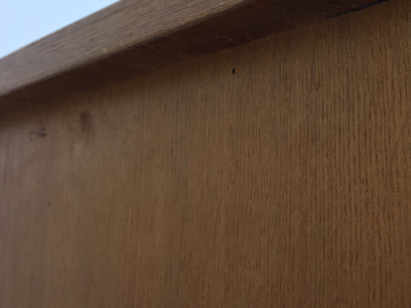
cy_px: 103
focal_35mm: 44
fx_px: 522
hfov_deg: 42.2
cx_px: 285
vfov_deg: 32.6
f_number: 2.2
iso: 64
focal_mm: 4.15
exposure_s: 1/33
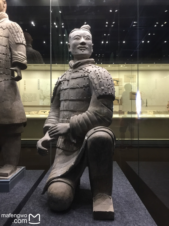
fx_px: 189
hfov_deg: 48.2
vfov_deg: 61.7
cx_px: 84
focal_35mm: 29
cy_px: 113
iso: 125
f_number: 2.2
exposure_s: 1/17
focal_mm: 4.15
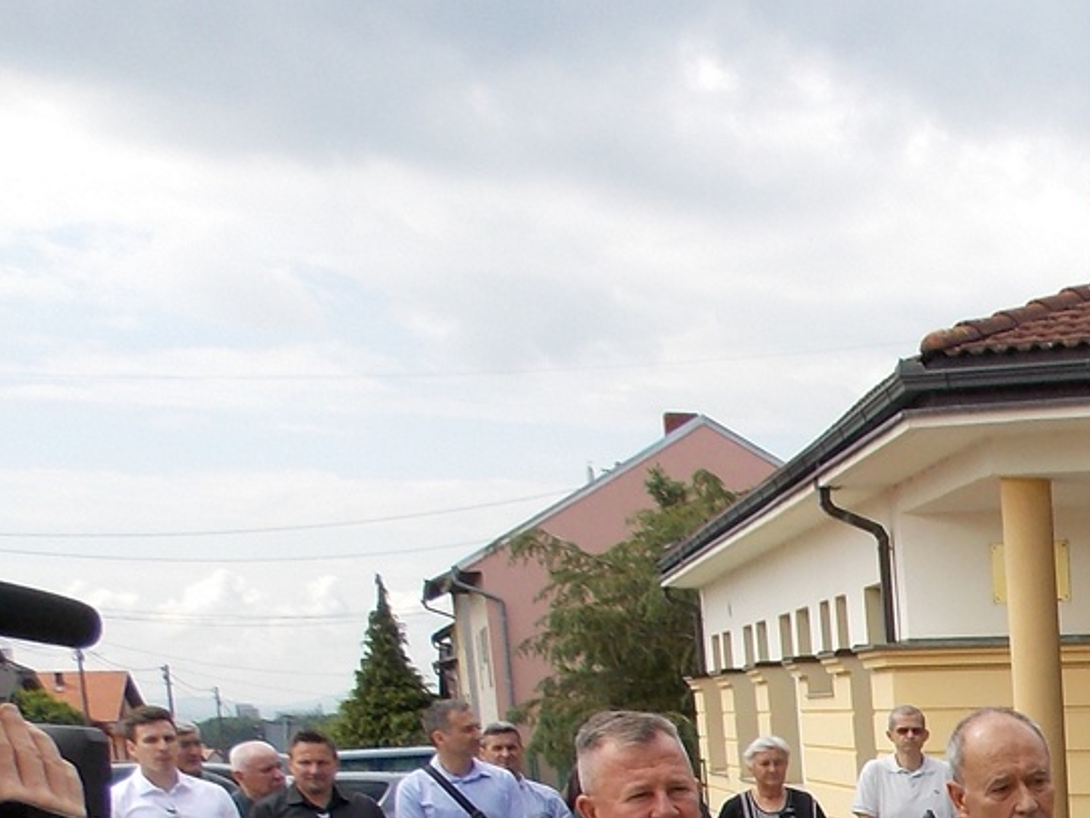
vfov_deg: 19.0
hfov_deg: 23.3
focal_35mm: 71
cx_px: 1519
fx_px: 2236
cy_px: 1092
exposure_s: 1/640
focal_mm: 4.3
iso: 80
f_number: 3.1
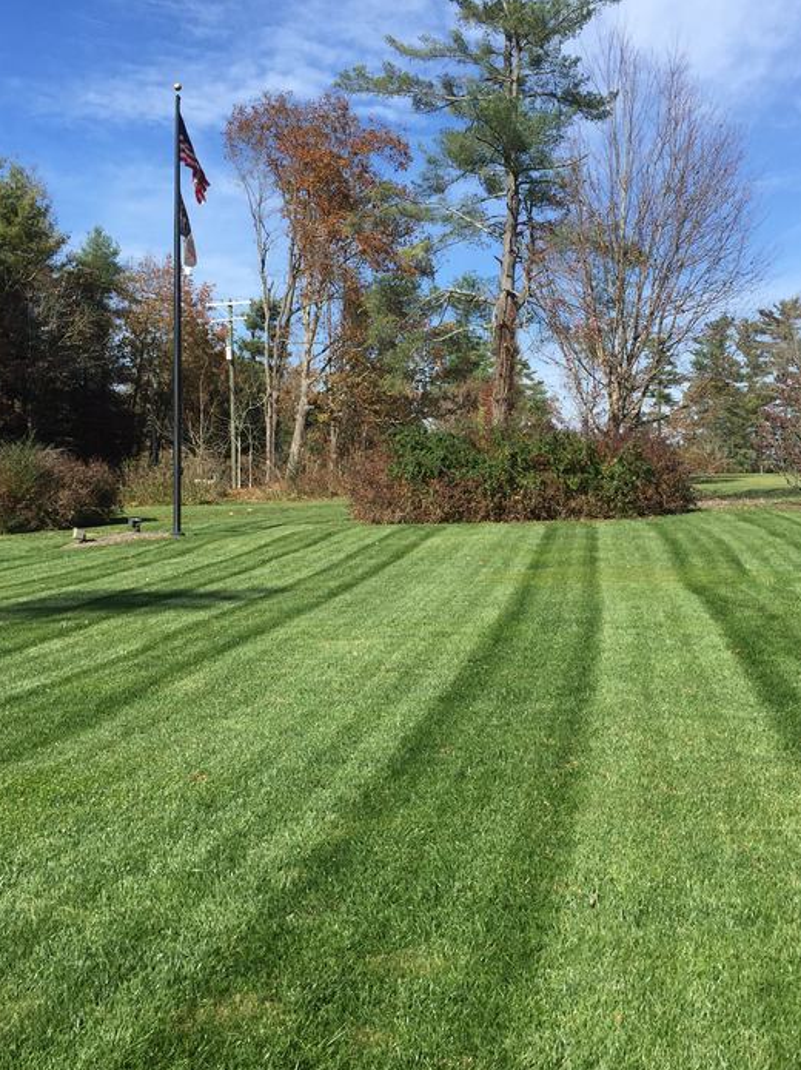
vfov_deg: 47.9
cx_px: 458
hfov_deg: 36.7
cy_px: 537
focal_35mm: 39
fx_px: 1204
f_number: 2.2
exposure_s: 1/1647
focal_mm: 4.15
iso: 32
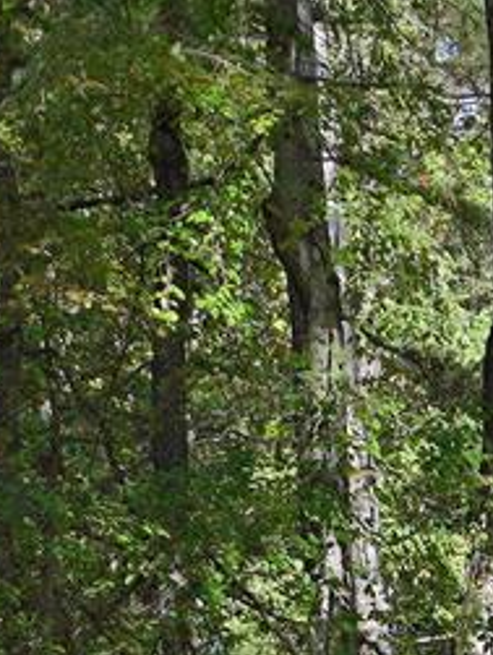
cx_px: 336
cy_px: 980
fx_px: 4451
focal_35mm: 235
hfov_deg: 6.3
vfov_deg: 8.2
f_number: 5.6
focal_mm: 30
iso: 800
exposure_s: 1/640
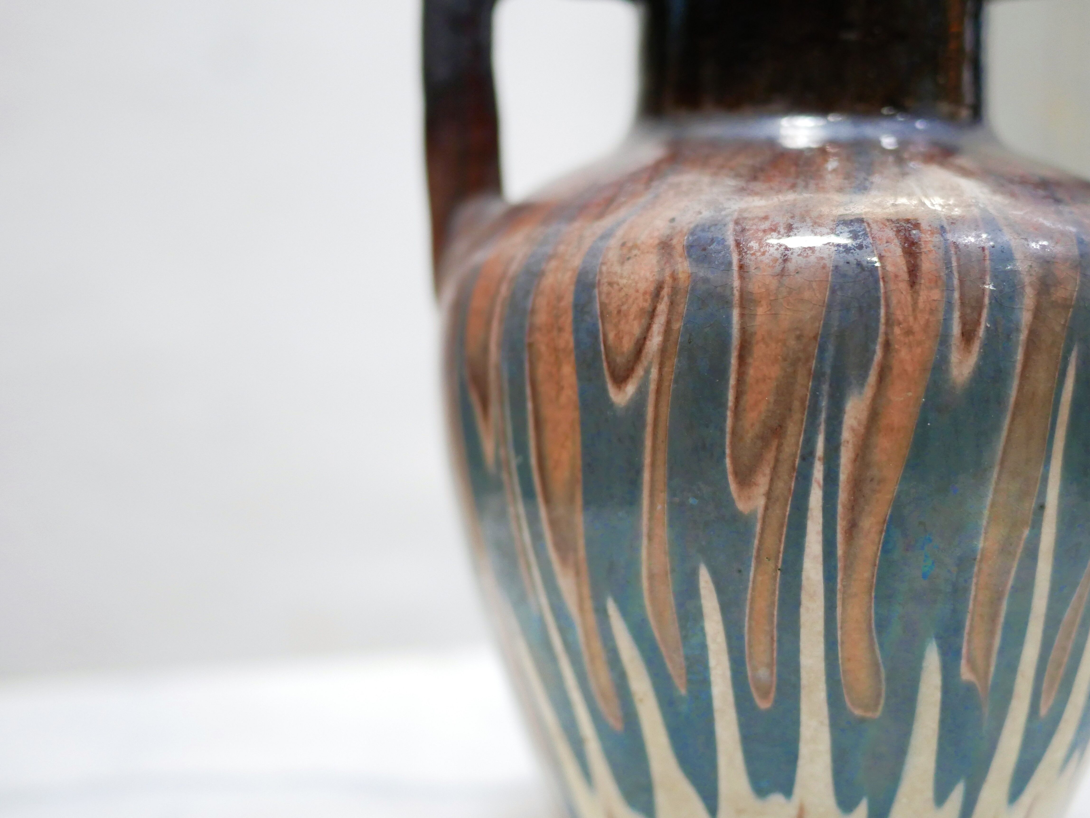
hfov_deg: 46.8
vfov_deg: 36.0
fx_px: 1260
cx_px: 545
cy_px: 409
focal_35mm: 40
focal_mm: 20
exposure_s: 1/60
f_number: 1.7
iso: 1250
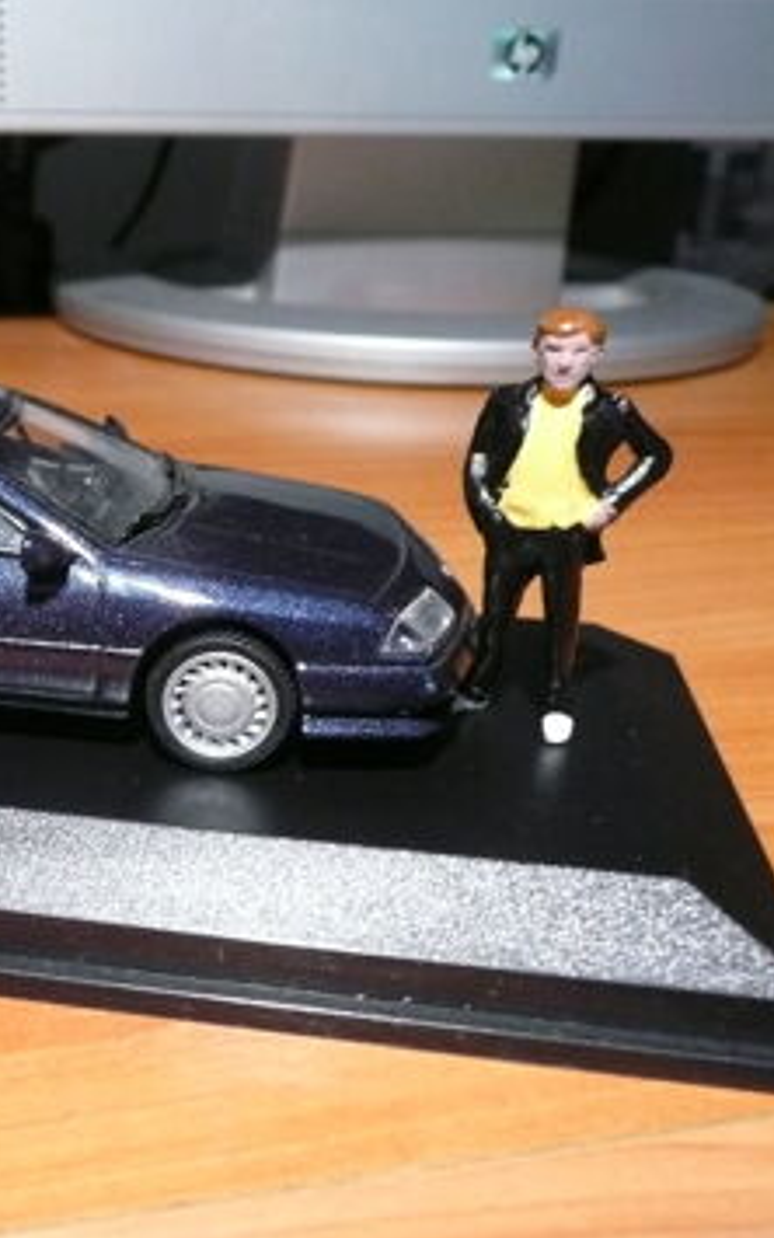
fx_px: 1451
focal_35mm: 43
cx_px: 84
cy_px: 617
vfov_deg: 46.2
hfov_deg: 28.7
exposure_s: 1/20
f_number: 3.4
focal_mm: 4.9
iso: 400
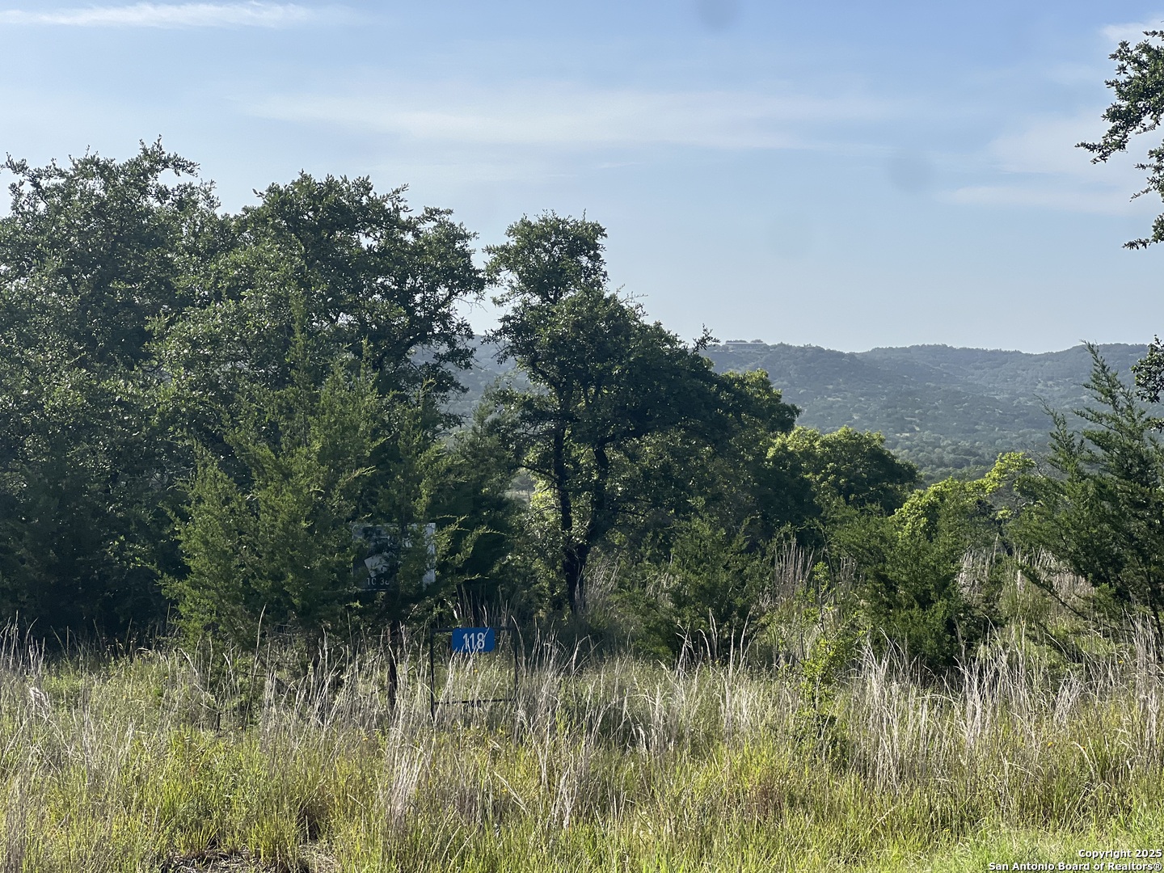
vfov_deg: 19.1
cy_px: 436
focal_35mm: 77
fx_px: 2589
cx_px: 582
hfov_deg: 25.3
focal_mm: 9
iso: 32
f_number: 2.8
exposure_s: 1/797
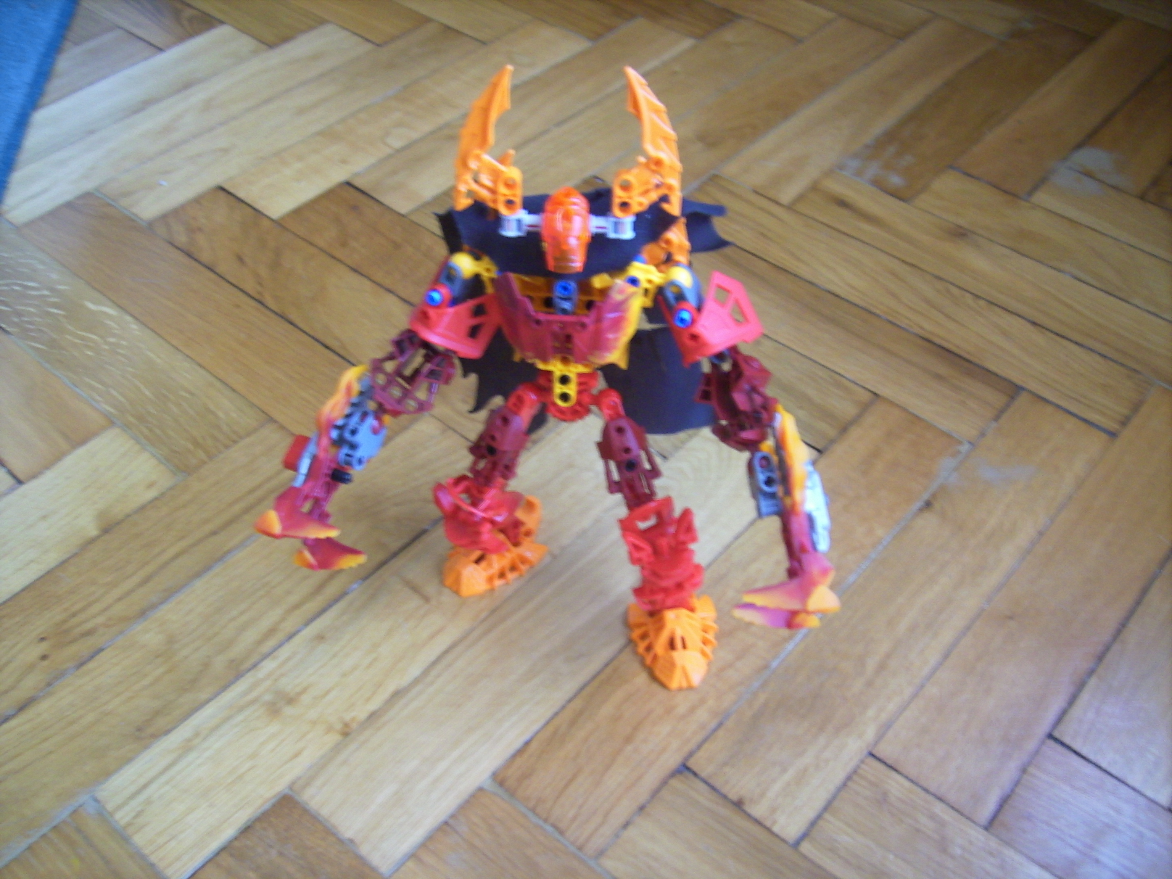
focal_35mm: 32
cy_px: 440
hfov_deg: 56.8
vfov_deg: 44.2
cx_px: 586
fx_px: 1083
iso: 50
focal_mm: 5.99
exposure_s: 1
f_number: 2.8
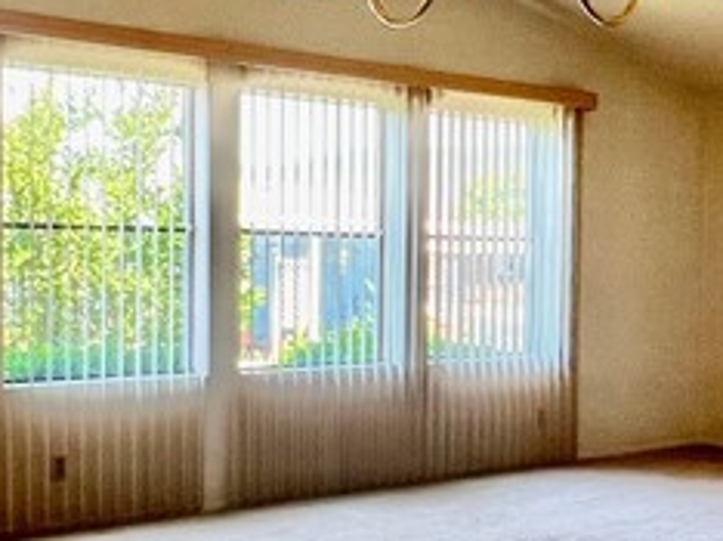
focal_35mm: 57
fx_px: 1189
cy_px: 312
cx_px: 575
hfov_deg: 32.9
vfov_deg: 25.6
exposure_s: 1/120
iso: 125
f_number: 1.8
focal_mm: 1.57
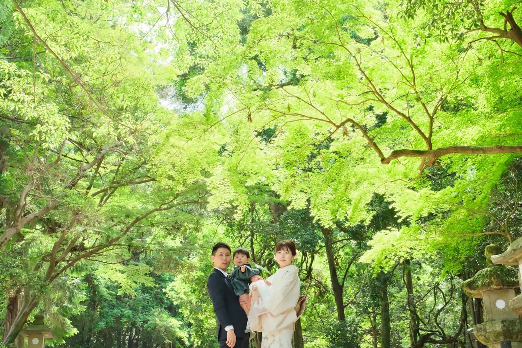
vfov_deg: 28.6
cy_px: 174
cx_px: 261
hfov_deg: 41.9
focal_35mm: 47
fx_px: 681
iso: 3200
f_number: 6.3
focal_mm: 31
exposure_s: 1/250
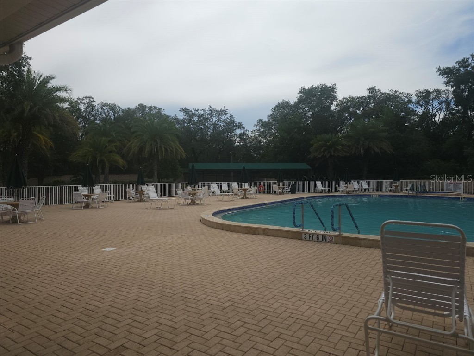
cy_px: 178
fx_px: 315
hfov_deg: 73.9
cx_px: 237
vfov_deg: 58.9
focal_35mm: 23
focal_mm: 6.3
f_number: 1.7
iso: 10
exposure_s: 1/772
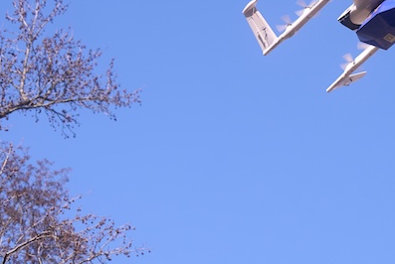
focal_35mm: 135
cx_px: 392
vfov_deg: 10.2
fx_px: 1483
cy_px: 162
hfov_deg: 14.9
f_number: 2.8
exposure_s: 1/1600
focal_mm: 45
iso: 250
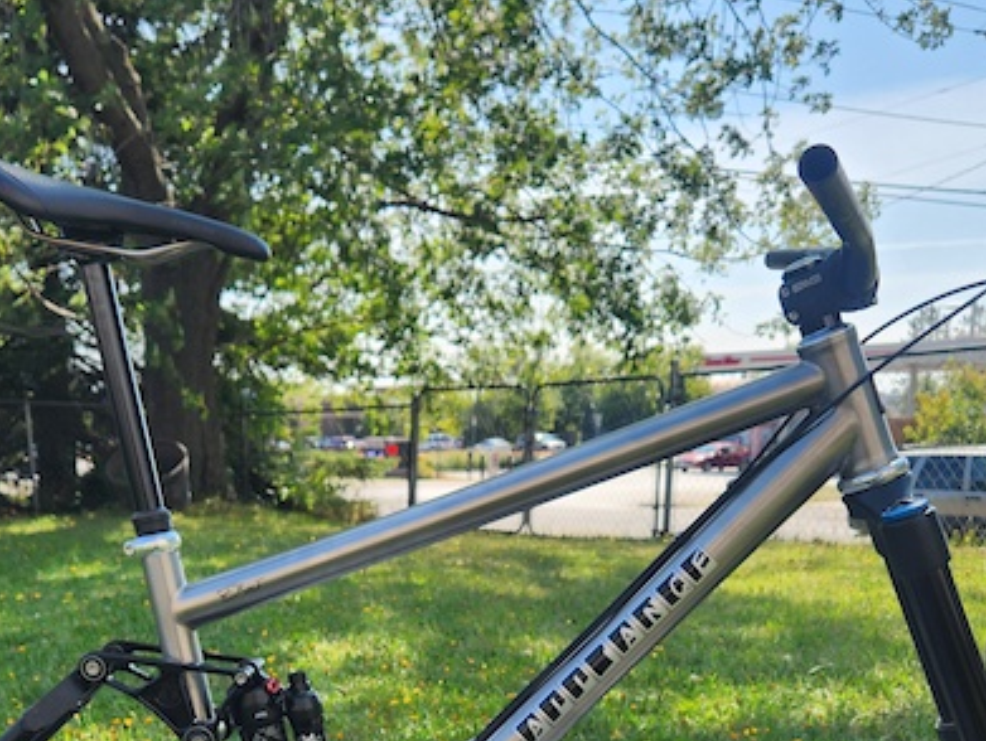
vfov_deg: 29.3
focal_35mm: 47
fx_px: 1340
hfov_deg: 40.3
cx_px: 439
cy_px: 703
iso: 20
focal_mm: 5.4
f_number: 1.8
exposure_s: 1/699
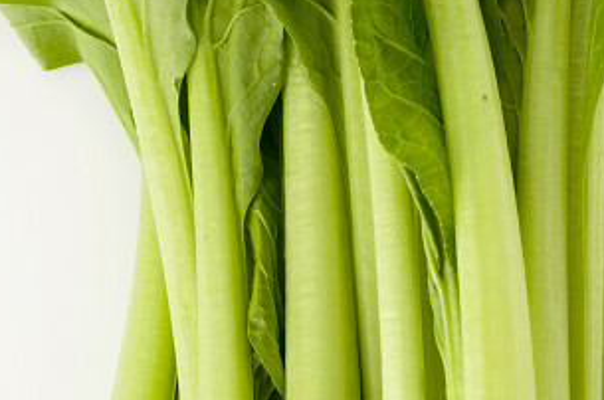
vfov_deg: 5.6
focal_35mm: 239
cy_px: -376
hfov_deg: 8.6
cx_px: 453
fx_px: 4002
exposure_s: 1/60
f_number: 11
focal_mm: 38
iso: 100
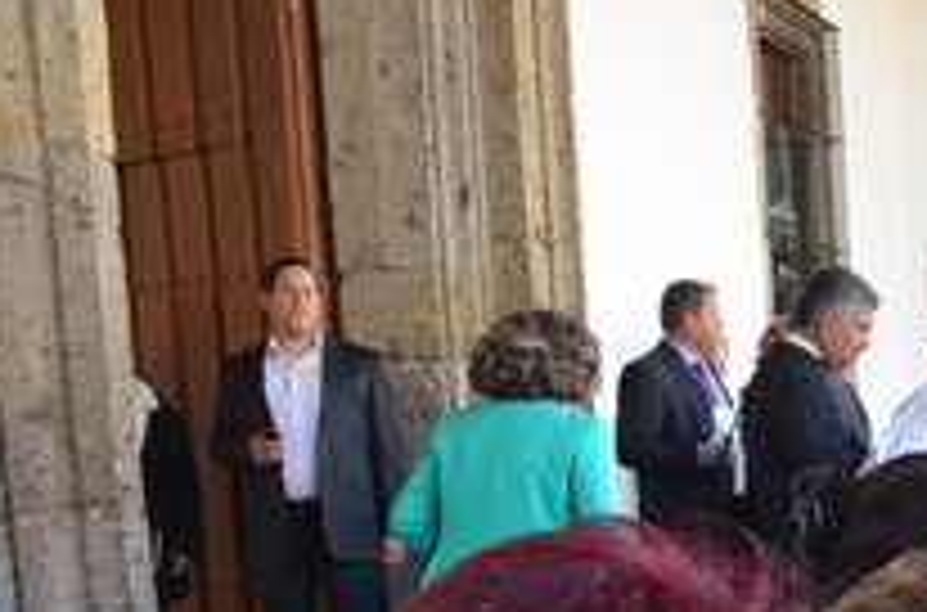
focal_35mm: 84
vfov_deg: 15.5
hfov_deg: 21.0
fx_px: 2156
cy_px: 760
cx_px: 1346
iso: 360
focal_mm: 18
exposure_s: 1/125
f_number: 3.5
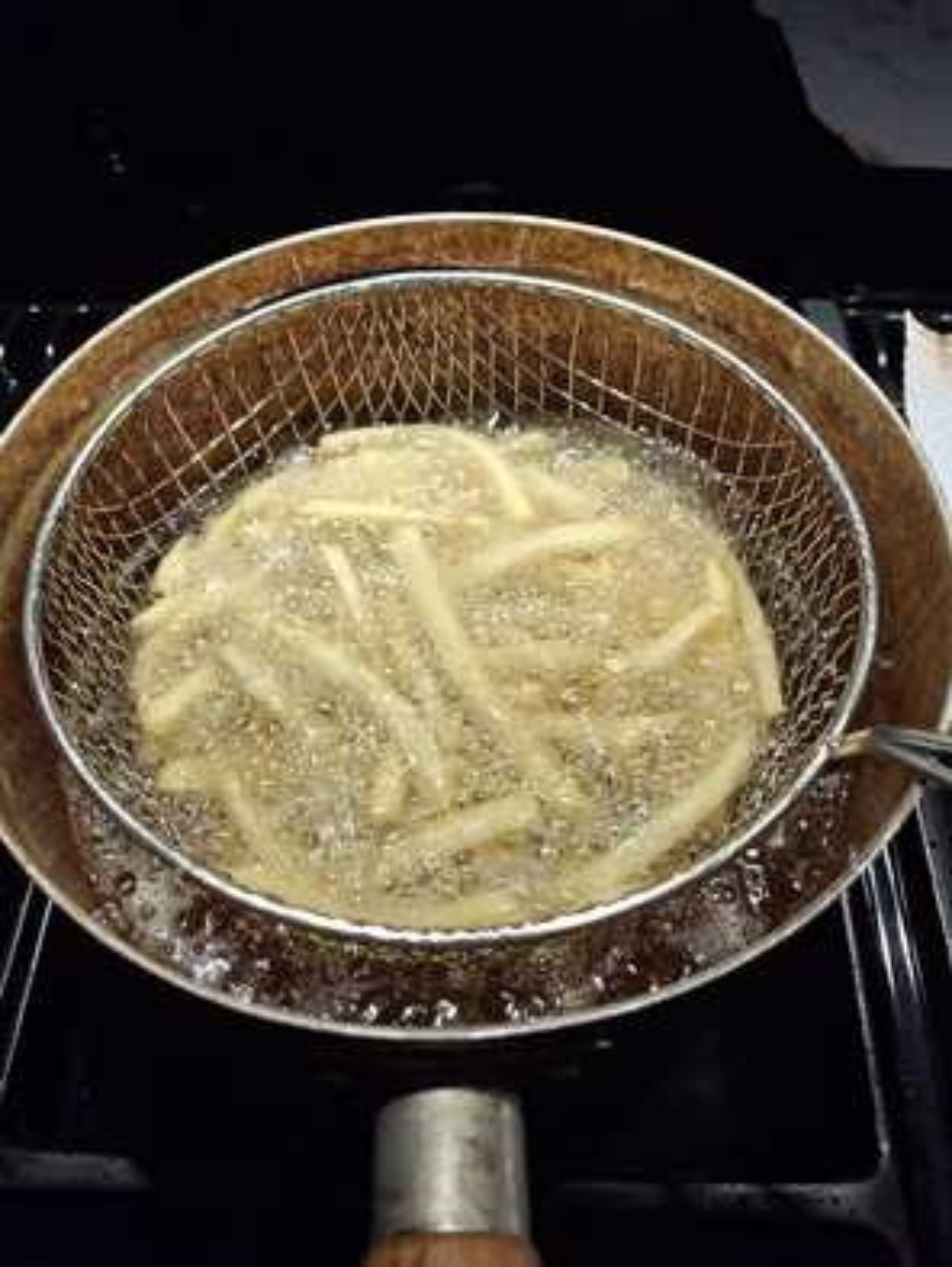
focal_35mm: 25
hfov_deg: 54.9
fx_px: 916
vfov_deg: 69.4
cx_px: 476
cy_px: 634
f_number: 1.8
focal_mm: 4.69
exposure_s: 1/100
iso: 50
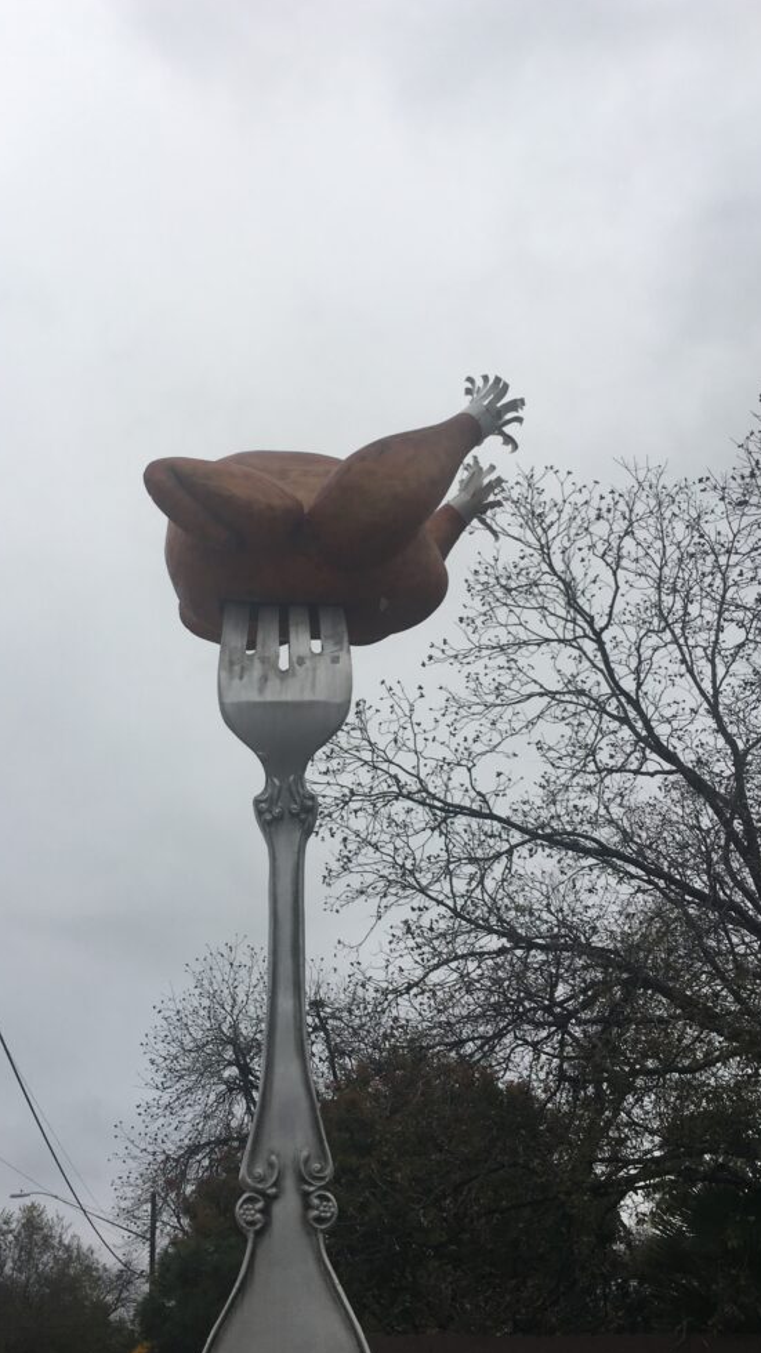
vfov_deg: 59.5
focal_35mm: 33
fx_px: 1184
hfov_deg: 35.5
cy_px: 653
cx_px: 315
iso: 25
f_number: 2.2
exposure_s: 1/208
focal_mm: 4.15
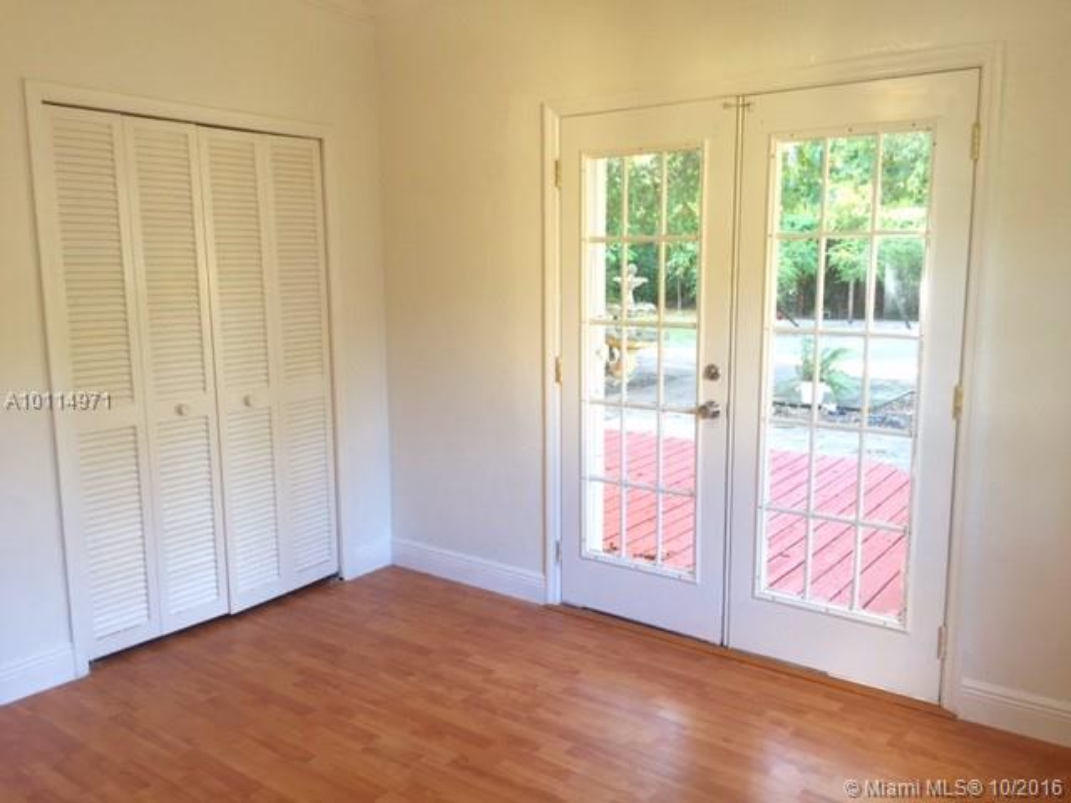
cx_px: 536
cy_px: 402
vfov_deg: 48.2
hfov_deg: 61.7
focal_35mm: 29
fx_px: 897
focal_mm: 4.15
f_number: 2.2
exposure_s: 1/30
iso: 64
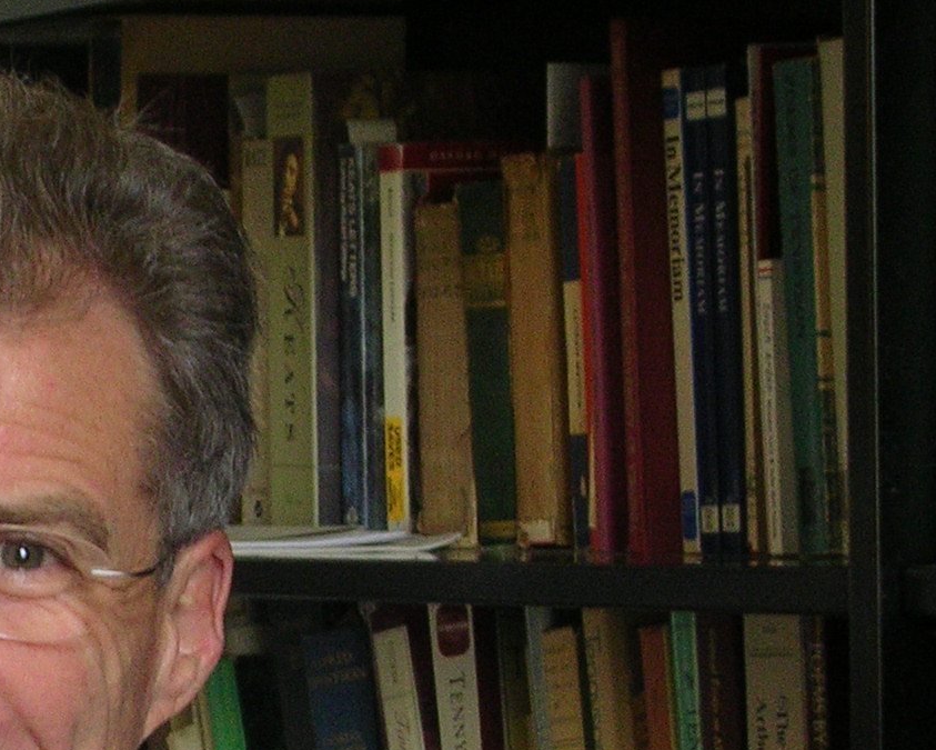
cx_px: -93
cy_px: 693
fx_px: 5321
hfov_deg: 9.9
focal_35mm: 192
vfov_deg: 8.0
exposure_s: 1/6.2
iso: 122
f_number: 4
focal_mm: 12.3
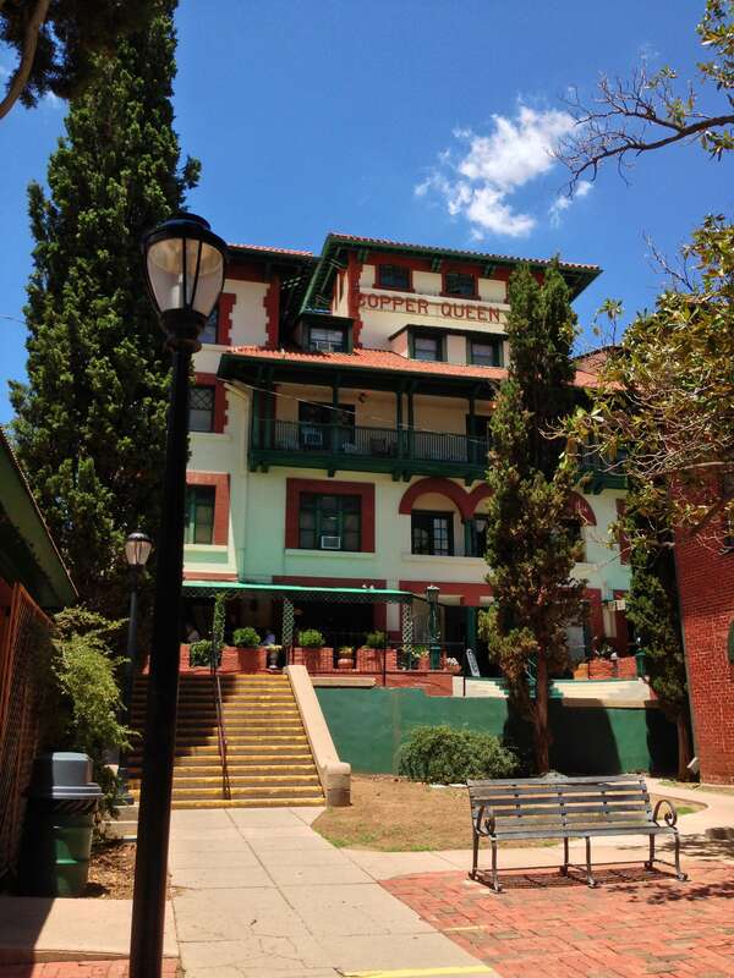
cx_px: 367
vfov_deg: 55.4
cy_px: 489
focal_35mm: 33
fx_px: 933
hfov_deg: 42.9
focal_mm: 4.13
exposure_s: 1/1085
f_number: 2.4
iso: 50
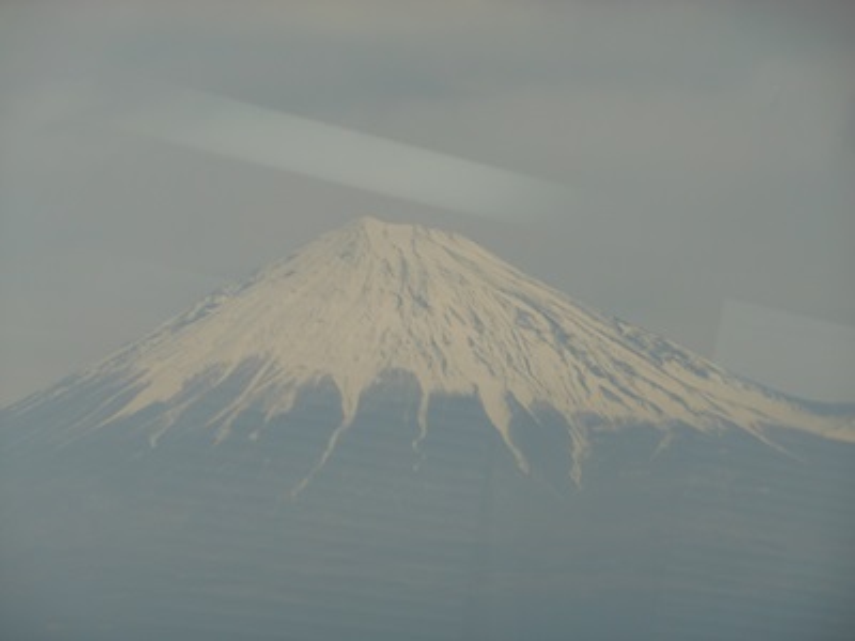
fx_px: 4125
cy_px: 320
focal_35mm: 167
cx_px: 428
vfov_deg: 8.9
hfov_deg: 11.8
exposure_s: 1/80
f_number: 5.4
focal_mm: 29.8
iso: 80
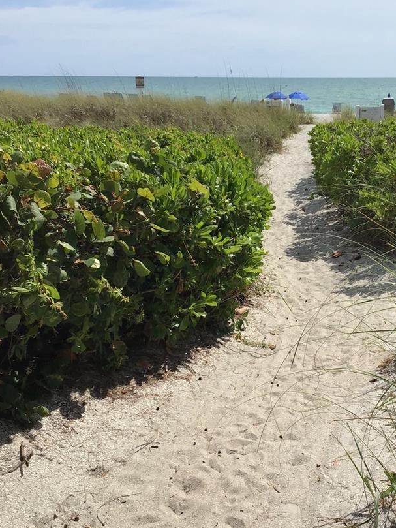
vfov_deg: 41.2
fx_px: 701
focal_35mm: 46
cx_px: 270
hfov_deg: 31.2
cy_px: 266
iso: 25
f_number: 2.4
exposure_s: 1/2551
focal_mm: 3.3
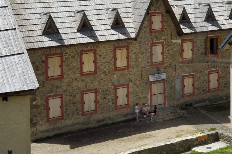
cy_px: 5
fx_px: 541
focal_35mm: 84
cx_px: 278
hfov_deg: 22.3
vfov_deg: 16.0
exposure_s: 1/320
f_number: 16
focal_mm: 34
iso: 400
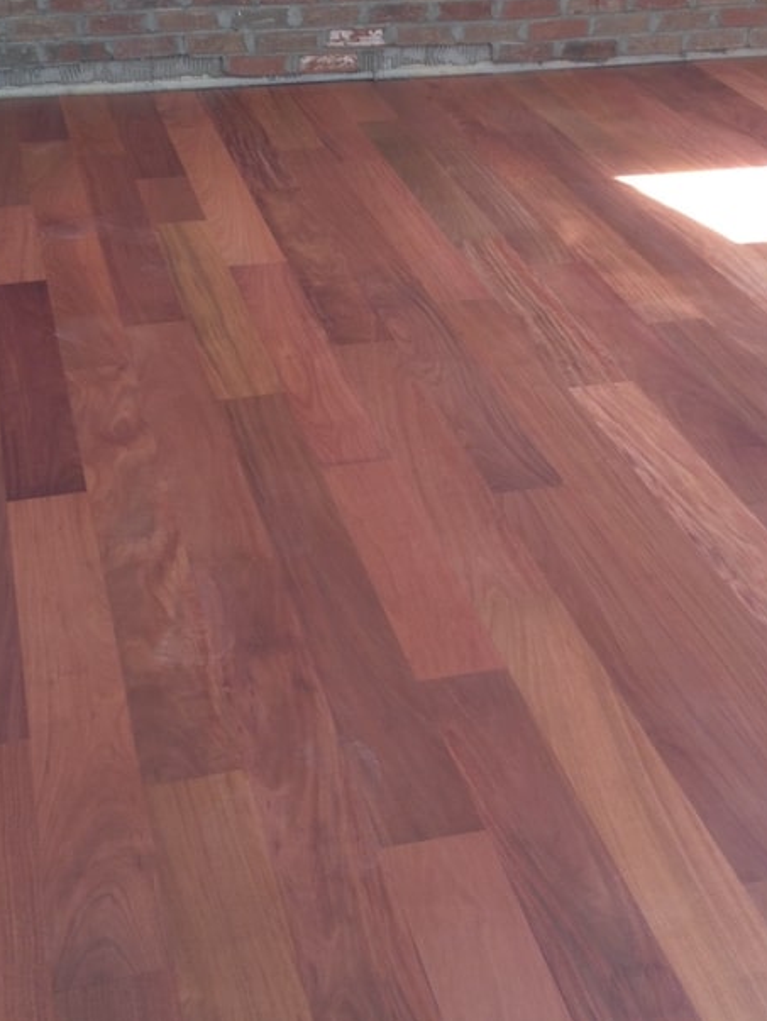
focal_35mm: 58
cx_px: 396
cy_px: 537
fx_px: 1712
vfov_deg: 33.2
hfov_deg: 25.3
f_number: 2.4
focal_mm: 4.28
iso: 50
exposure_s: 1/20
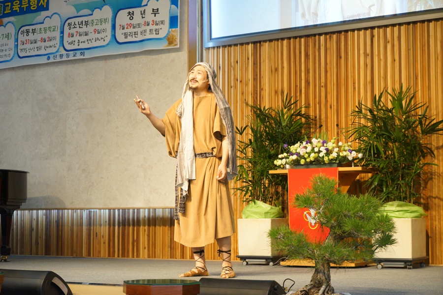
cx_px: 222
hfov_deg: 28.8
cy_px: 148
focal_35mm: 70
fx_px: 861
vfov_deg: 19.5
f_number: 5.6
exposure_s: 1/80
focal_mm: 70
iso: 3200
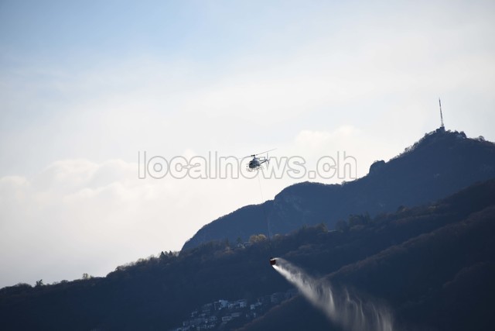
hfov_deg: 8.9
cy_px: 166
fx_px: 3163
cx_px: 248
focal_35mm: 230
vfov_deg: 6.0
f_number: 5.6
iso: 200
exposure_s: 1/1250
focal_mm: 230
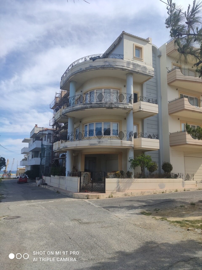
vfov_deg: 67.3
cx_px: 101
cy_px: 135
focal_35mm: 26
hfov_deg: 53.1
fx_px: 202
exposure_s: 1/1524
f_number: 1.75
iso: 112
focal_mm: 4.77
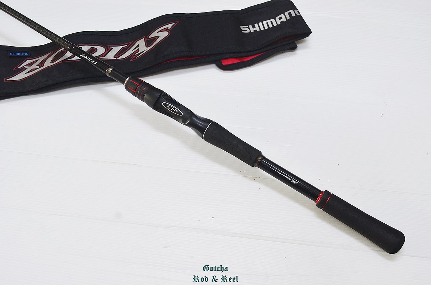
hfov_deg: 53.2
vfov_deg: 36.7
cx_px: 216
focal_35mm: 36
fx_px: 430
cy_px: 142
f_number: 6.3
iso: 400
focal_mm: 24
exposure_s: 1/6
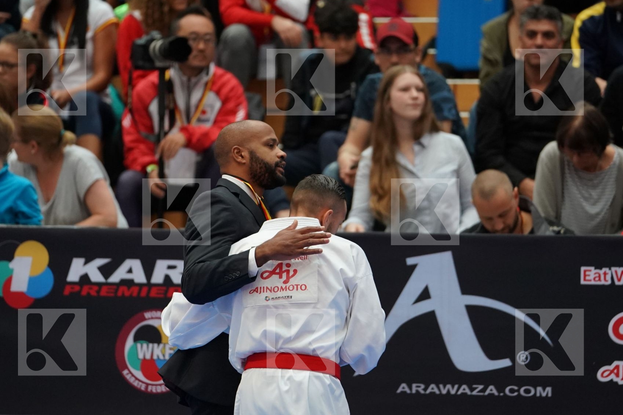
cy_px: 212
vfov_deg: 4.3
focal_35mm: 318
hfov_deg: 6.5
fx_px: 5503
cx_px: 301
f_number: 2.8
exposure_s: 1/1000
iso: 2500
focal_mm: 200
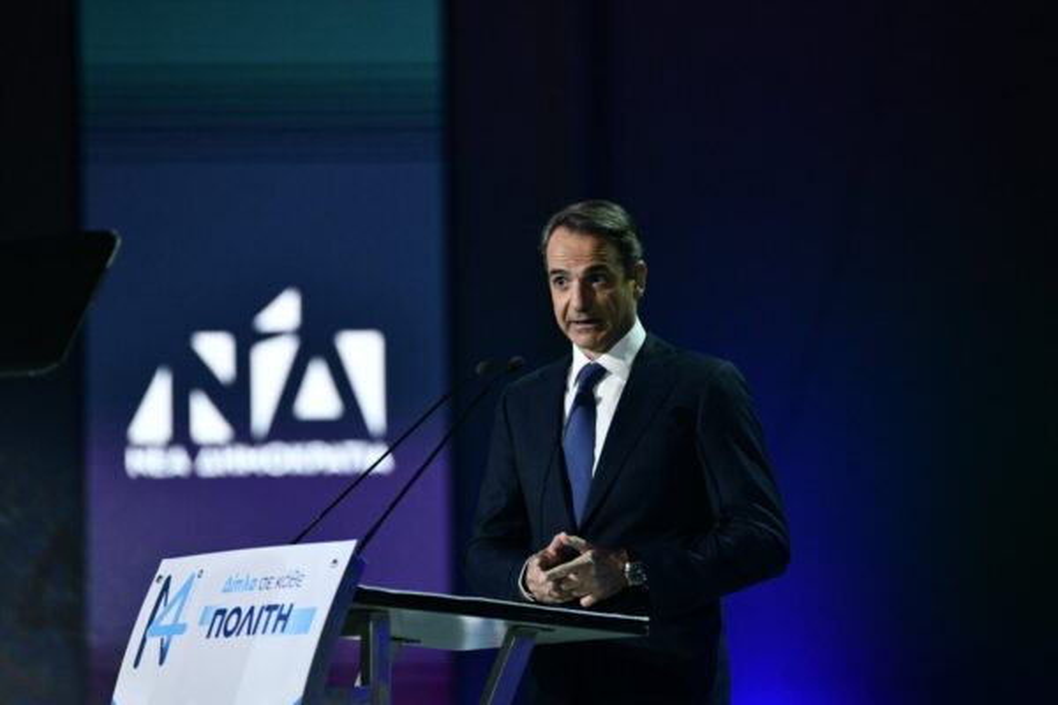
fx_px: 7934
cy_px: 352
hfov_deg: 7.6
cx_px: 529
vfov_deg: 5.1
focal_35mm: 270
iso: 4000
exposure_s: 1/500
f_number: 5
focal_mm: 270
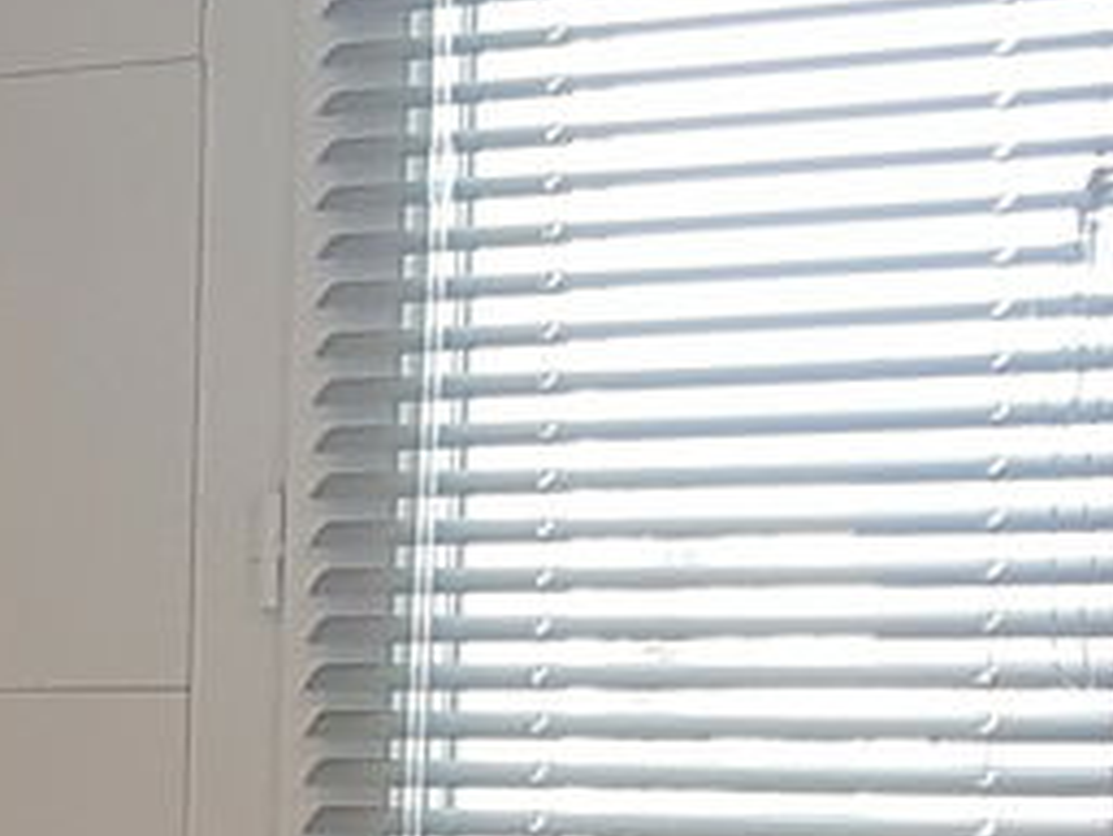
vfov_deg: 9.0
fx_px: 5211
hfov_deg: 9.7
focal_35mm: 162
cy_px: 1083
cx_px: -2131
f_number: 1.7
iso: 100
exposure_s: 1/50
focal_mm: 4.2
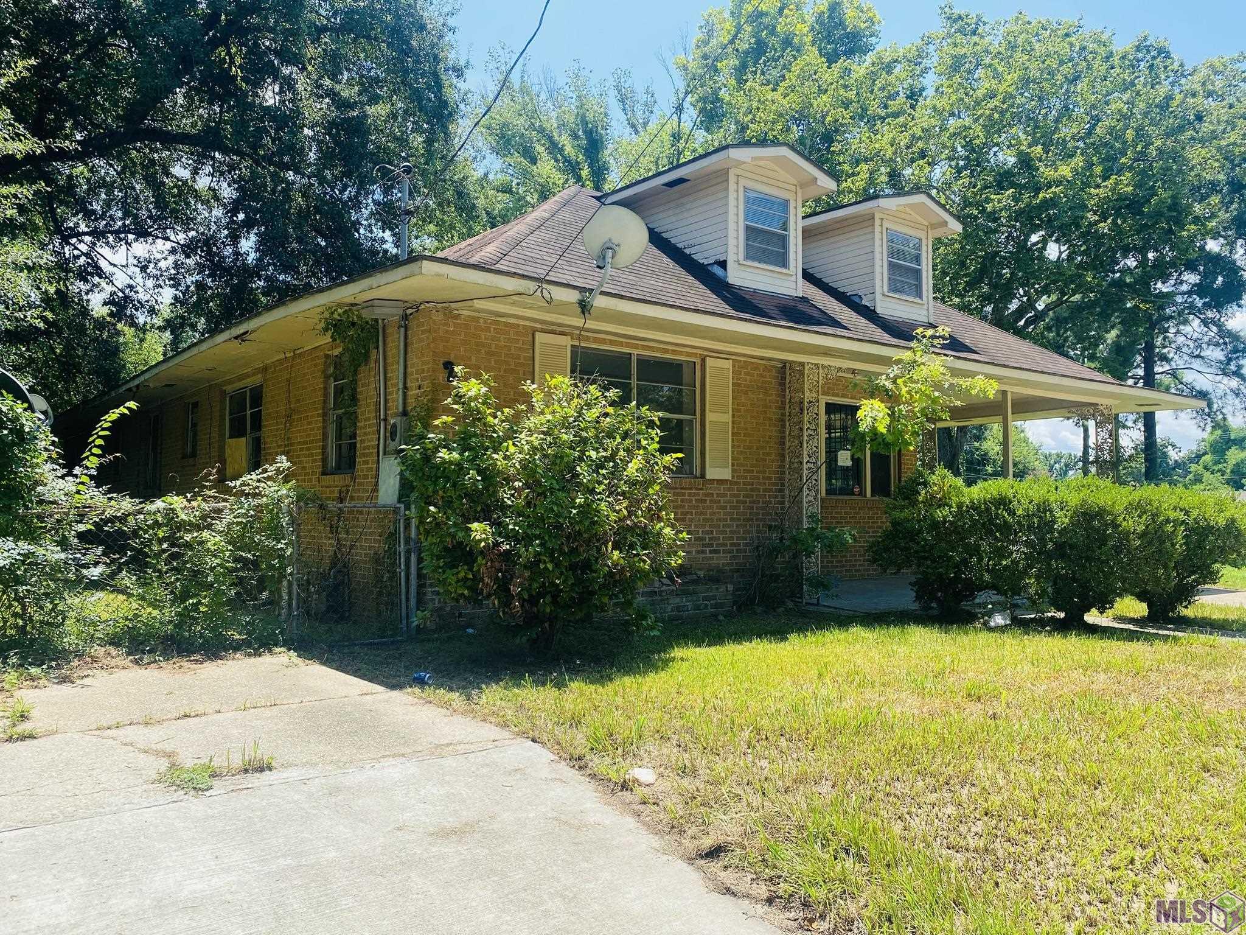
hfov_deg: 67.3
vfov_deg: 53.1
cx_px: 623
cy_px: 468
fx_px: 936
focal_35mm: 26
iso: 32
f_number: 1.8
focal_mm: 4.25
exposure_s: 1/1124
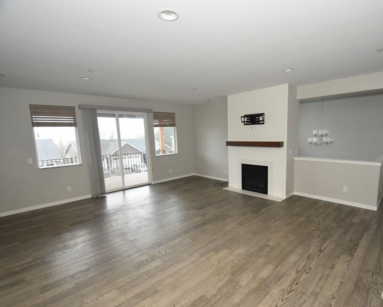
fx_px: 193
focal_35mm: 17
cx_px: 221
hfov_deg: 89.0
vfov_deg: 77.0
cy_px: 153
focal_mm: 10
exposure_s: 1/80
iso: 1600
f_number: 4
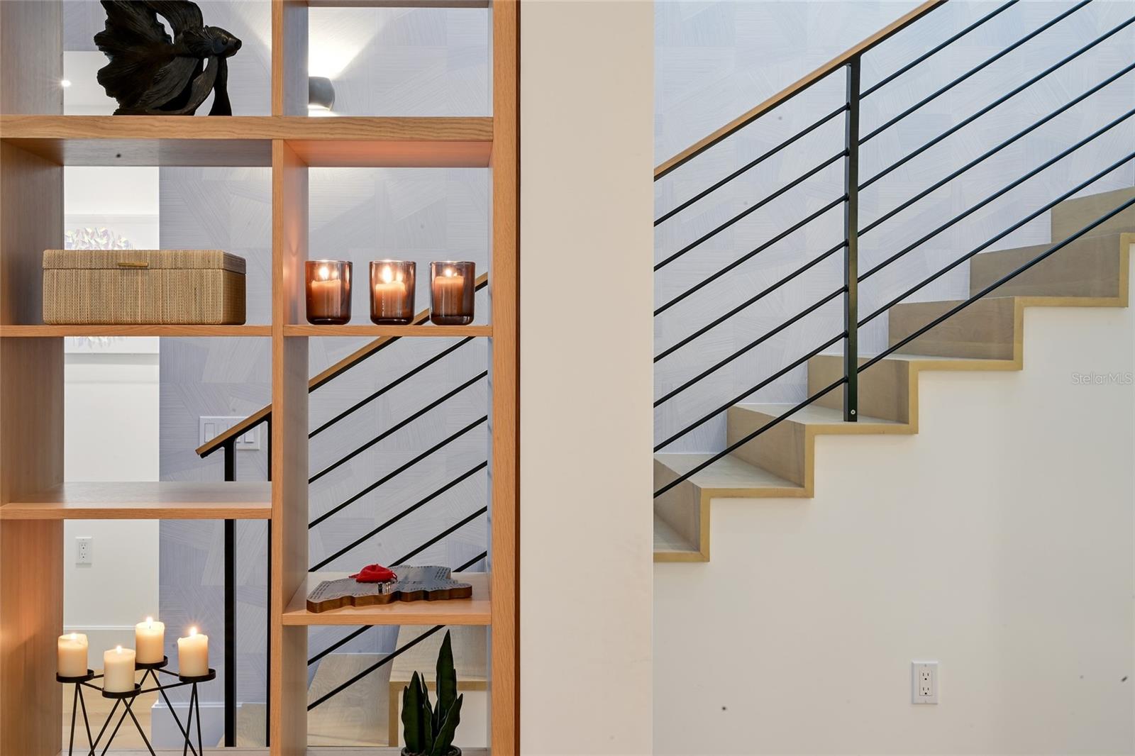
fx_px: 1355
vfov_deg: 31.2
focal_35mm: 43
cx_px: 568
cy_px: 378
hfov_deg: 45.4
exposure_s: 10
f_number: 22
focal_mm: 43
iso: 160
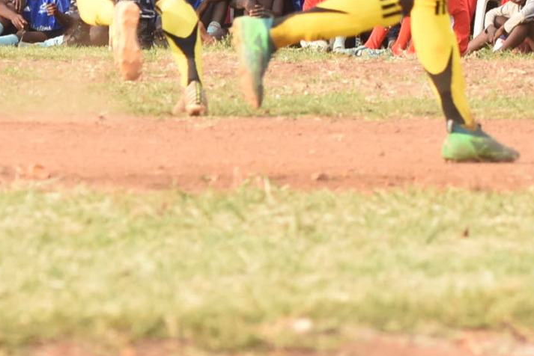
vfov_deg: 1.7
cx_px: 748
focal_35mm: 808
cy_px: -222
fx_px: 11990
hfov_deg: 2.5
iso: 640
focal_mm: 150
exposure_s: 1/500
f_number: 7.1
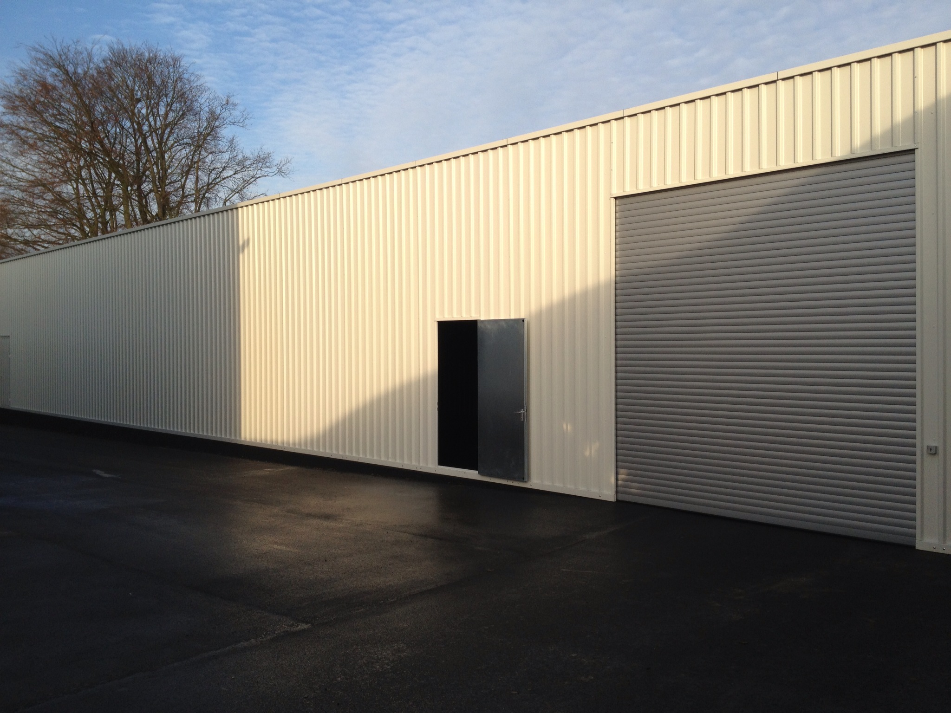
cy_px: 356
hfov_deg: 52.6
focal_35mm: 35
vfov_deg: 40.7
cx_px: 476
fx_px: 962
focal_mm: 4.28
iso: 50
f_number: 2.4
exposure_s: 1/1022
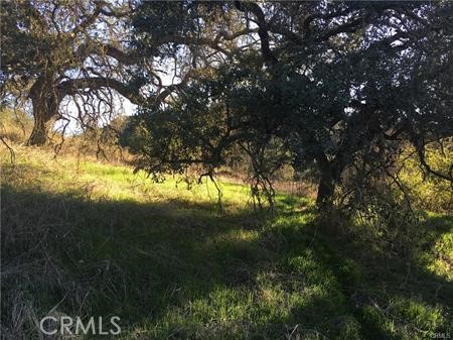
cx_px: 226
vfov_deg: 48.2
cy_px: 170
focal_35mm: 29
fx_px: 379
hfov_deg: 61.7
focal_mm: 4.15
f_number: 2.2
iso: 25
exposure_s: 1/155
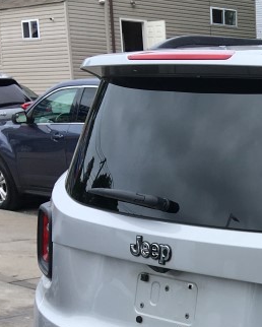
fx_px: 872
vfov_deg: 20.7
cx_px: 387
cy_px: 315
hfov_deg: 15.8
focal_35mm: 90
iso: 25
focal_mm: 4.15
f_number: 2.2
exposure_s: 1/1099
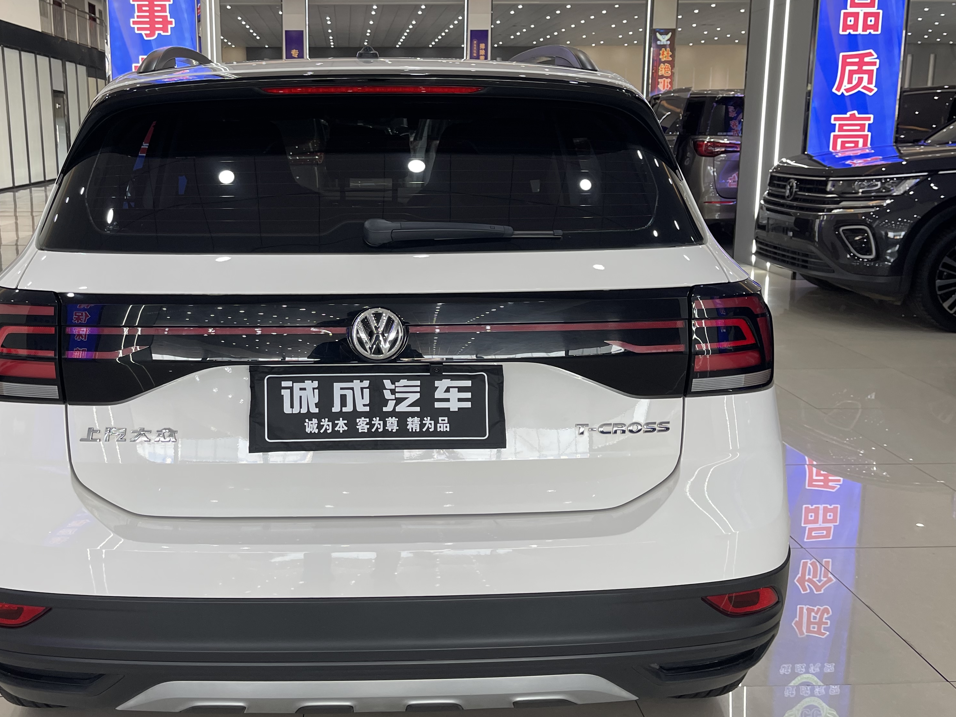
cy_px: 309
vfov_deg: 41.7
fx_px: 939
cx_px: 364
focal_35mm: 34
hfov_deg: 53.4
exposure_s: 1/100
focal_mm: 5.1
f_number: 1.6
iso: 125
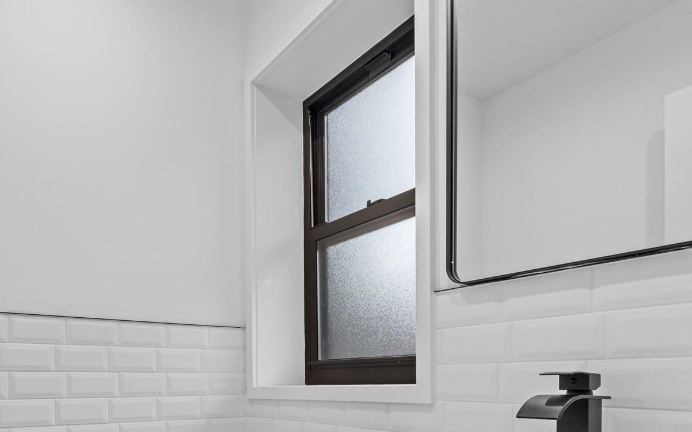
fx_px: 471
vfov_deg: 44.8
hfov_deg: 70.7
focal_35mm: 25
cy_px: 387
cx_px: 237
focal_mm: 14
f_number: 10
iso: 400
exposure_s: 1/5
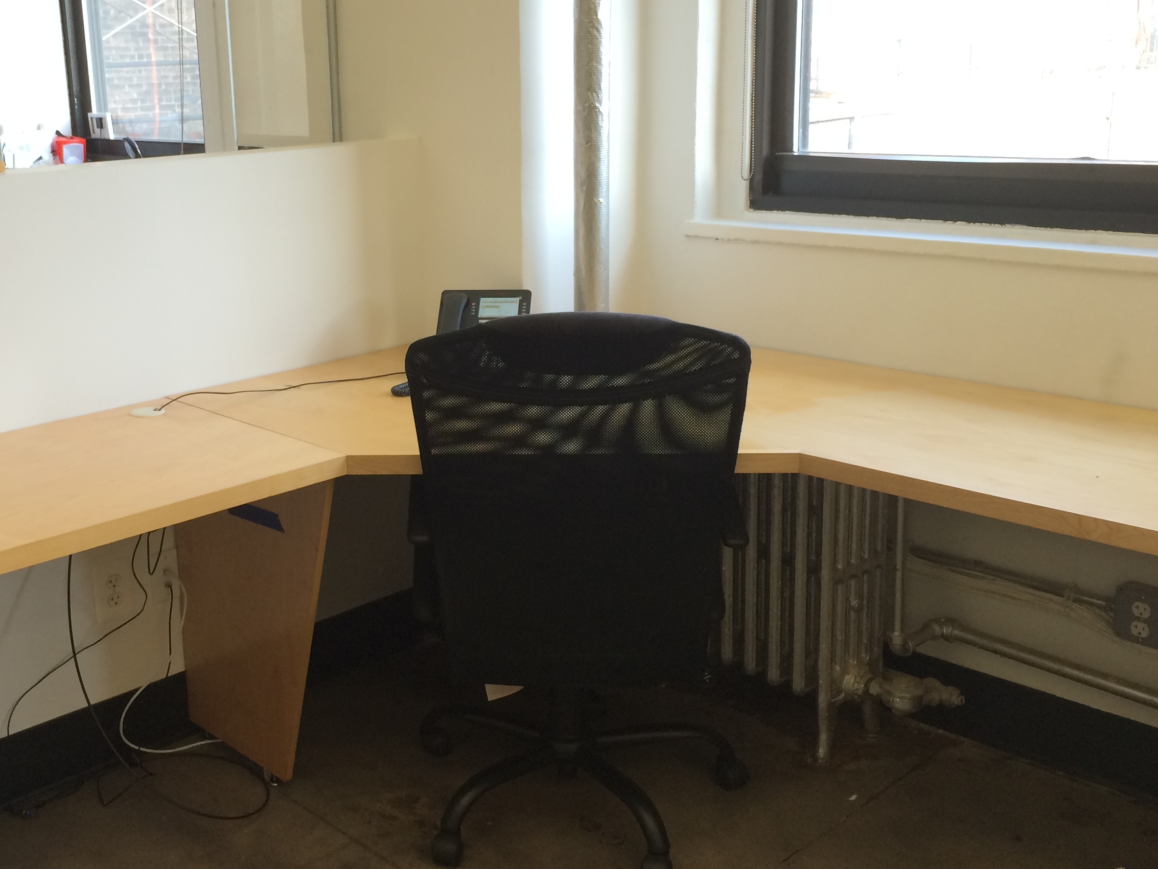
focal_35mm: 40
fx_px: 1338
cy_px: 365
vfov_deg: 35.9
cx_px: 413
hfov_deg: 46.3
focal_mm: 4.15
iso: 40
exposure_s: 1/40
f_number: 2.2
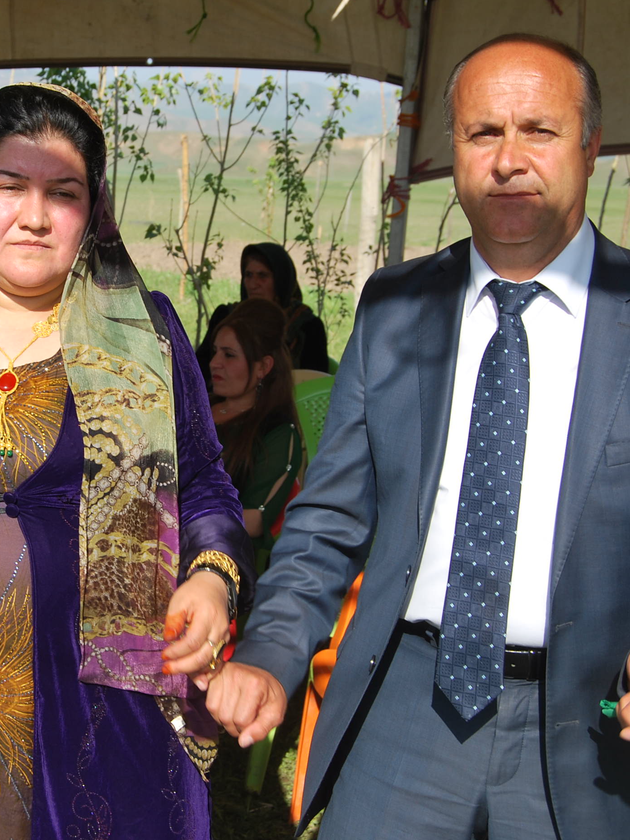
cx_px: 84
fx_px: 1747
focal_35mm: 72
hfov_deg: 20.1
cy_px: 409
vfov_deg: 27.0
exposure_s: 1/250
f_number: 8
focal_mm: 32
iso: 100
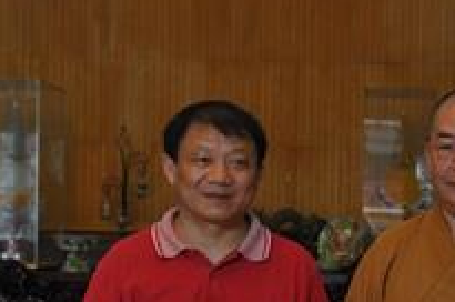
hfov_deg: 22.1
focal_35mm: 88
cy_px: 235
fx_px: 1110
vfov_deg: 15.4
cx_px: 479
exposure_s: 1/50
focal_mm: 36
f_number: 3.5
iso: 800
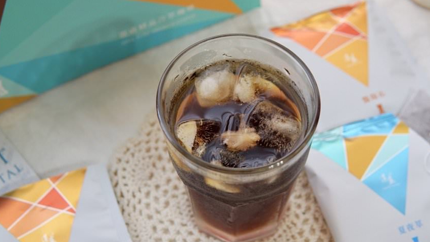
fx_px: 639
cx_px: 242
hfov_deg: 37.2
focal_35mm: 56
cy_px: 129
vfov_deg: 21.5
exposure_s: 1/60
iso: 250
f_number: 4
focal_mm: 30
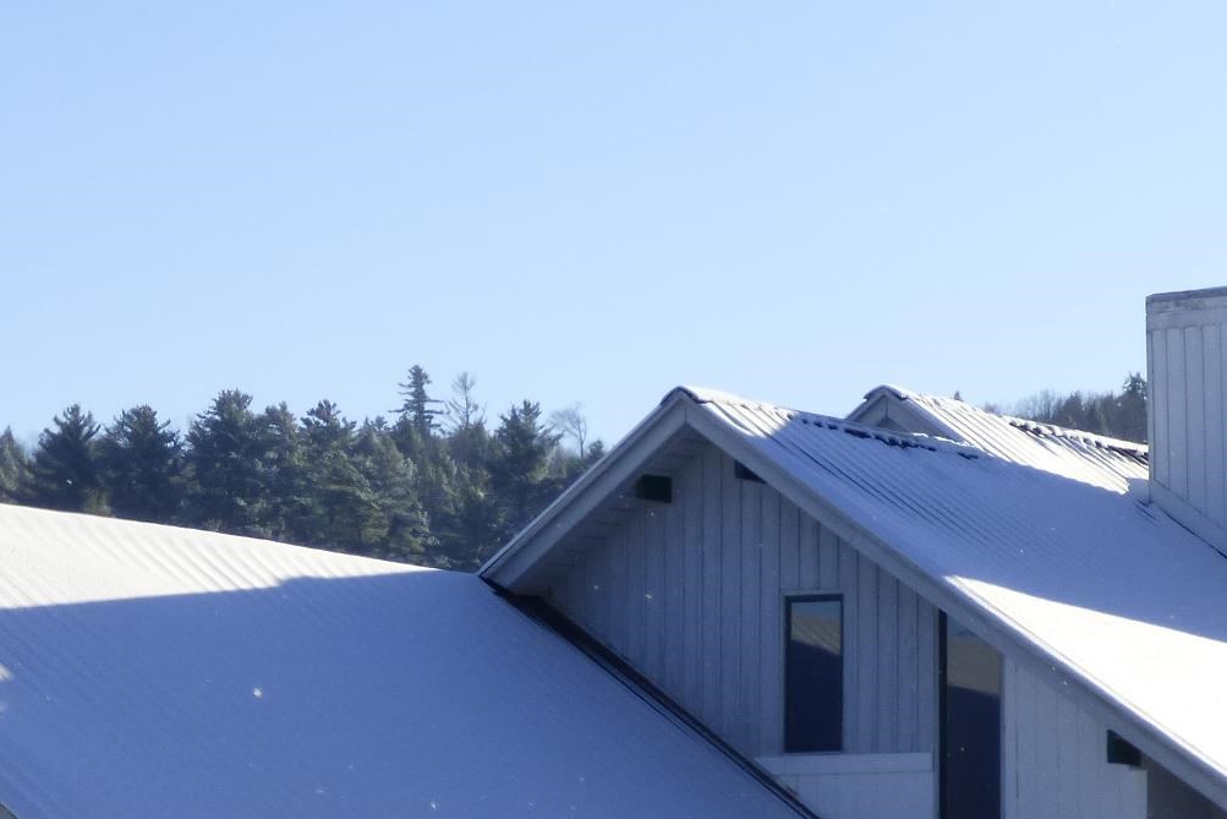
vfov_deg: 8.9
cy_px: 802
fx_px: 5249
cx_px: 782
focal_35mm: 154
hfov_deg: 13.3
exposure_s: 1/800
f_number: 4.1
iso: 100
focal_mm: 10.34
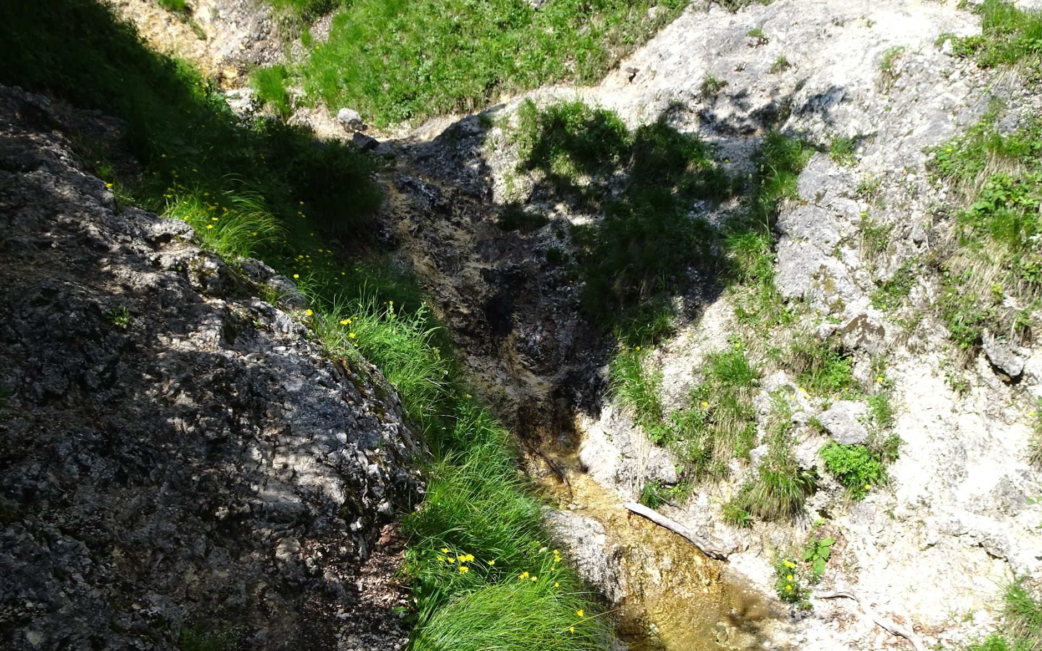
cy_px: 393
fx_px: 738
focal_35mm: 26
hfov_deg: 70.4
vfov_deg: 47.3
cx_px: 520
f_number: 3.5
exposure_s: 1/400
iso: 80
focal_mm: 4.1
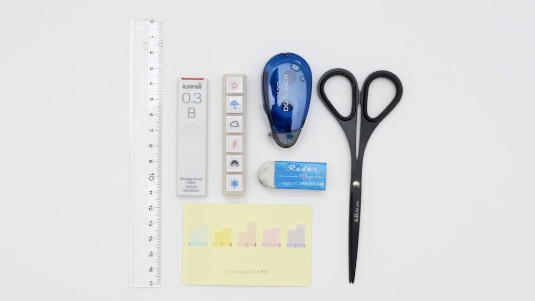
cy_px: 159
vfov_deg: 32.0
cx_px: 266
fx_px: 525
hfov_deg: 54.0
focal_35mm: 37
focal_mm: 23
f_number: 5.6
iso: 1250
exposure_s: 1/60
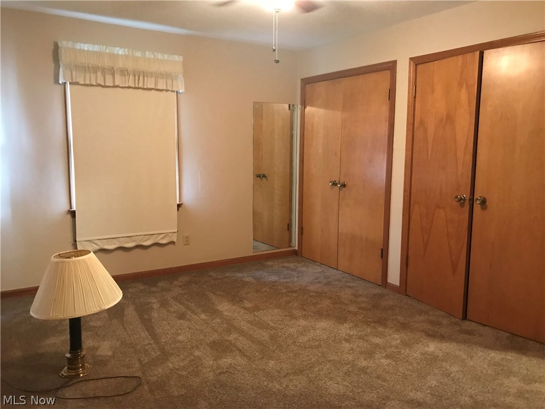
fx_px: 441
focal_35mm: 28
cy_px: 204
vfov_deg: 49.7
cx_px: 272
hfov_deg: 63.4
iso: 80
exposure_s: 1/6
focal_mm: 3.99
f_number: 1.8
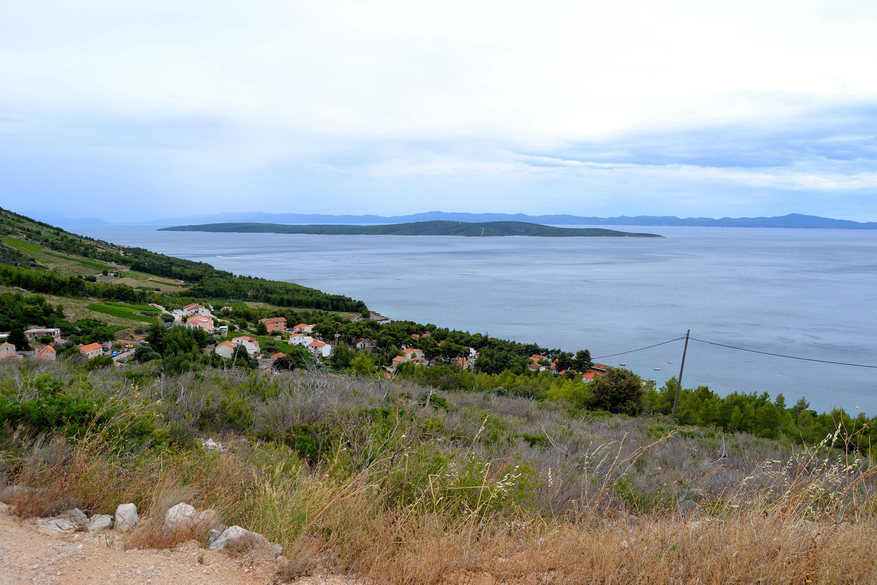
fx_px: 658
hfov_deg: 67.4
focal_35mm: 27
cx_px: 438
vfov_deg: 47.9
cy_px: 292
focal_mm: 18
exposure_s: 1/320
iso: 100
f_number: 9
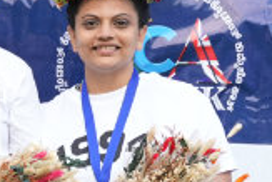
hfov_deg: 9.3
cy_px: 331
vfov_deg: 6.3
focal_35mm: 215
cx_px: -115
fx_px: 1625
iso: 250
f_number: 2.8
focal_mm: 34.3
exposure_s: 1/500
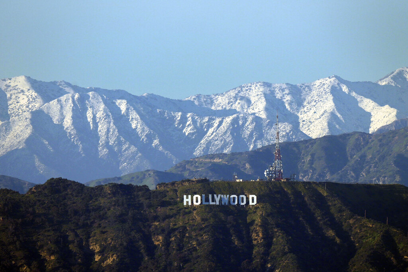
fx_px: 10201
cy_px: 136
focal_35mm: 900
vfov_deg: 1.5
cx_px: 204
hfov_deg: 2.3
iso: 160
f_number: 8
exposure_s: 1/800
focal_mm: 600
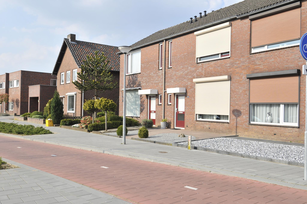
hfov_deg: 53.2
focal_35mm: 36
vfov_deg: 36.8
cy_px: 102
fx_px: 307
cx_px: 154
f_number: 9
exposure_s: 1/320
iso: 200
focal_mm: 24
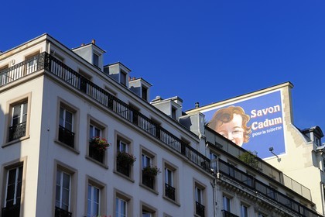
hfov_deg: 28.8
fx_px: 632
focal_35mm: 70
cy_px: 108
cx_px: 162
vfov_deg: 19.5
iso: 200
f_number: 14
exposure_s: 1/200
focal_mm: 70
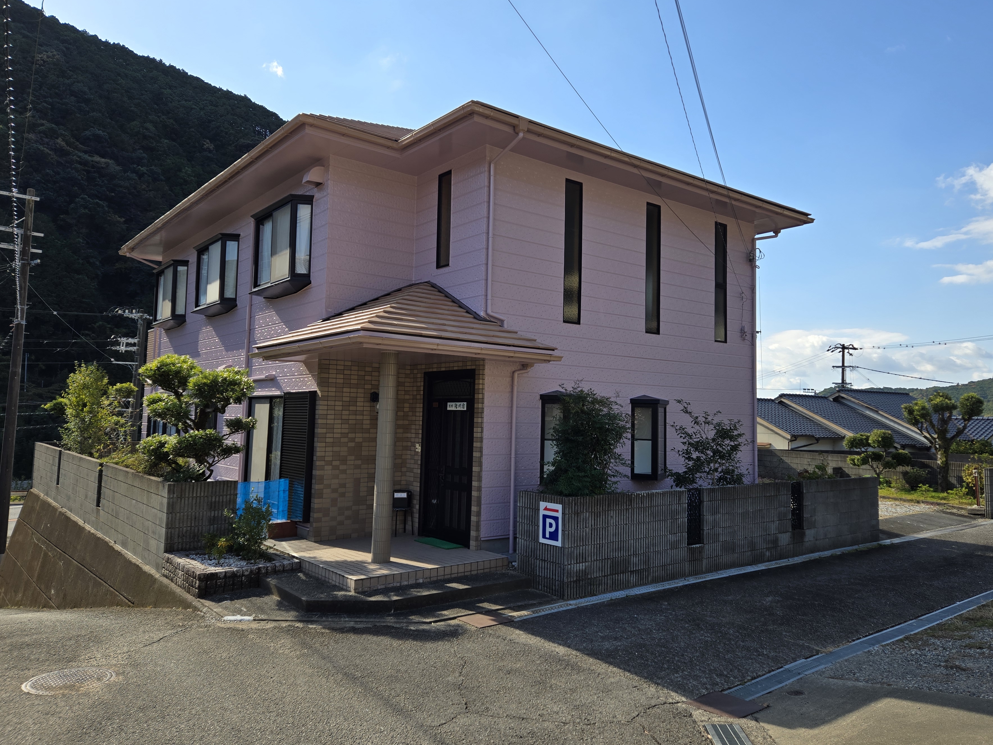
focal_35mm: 26
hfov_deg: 67.2
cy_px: 359
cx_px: 535
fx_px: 746
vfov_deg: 53.1
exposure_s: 1/1142
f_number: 1.8
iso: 25
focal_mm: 5.4
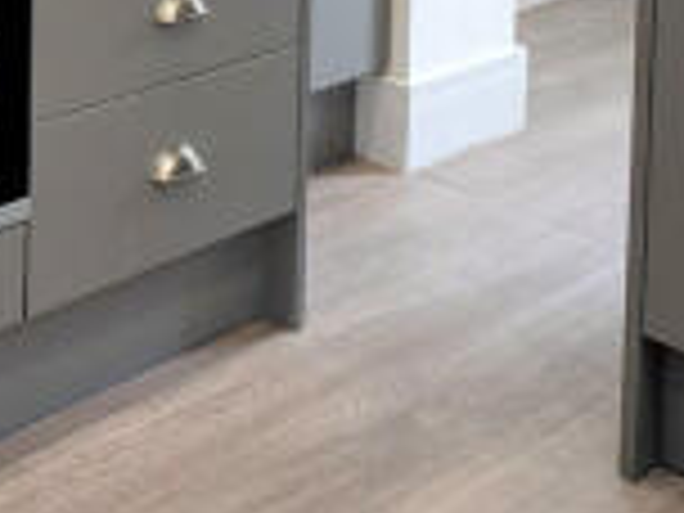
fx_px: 1601
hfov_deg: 22.9
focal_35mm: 81
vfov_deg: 15.9
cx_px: -36
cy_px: -367
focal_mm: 2.23
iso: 38
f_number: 1.95
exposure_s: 1/23
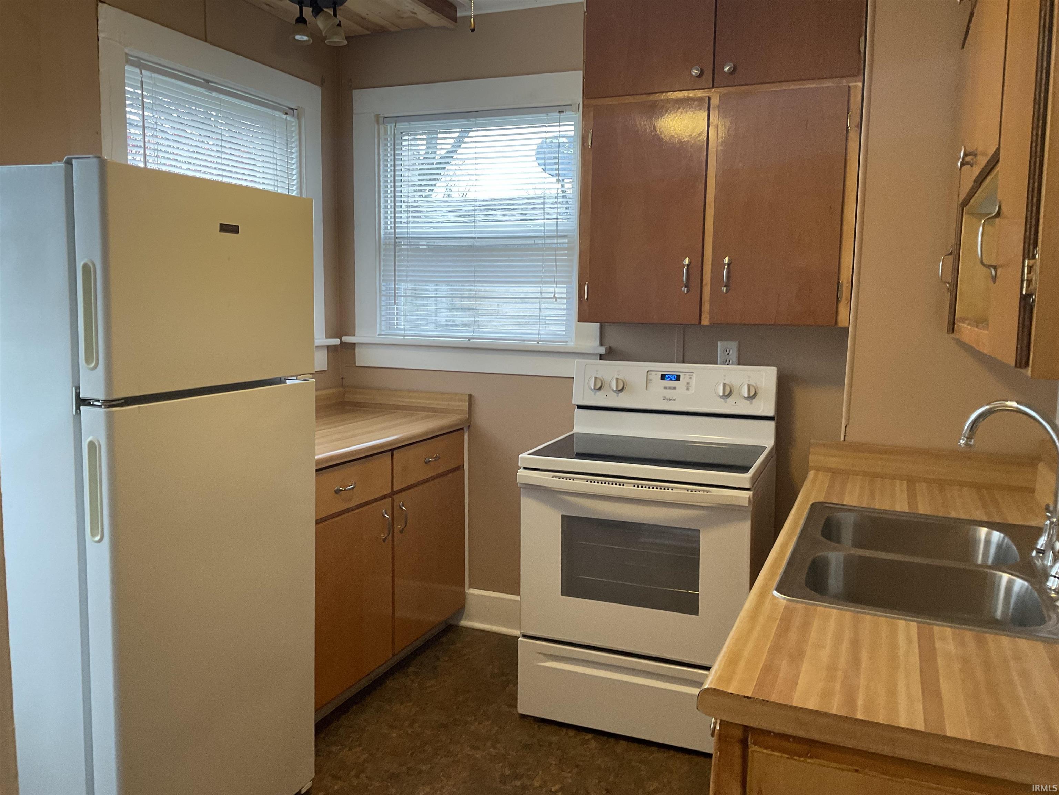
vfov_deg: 48.2
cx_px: 530
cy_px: 398
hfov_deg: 61.7
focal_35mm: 29
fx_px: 887
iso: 100
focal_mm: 3
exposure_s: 1/60
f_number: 1.8
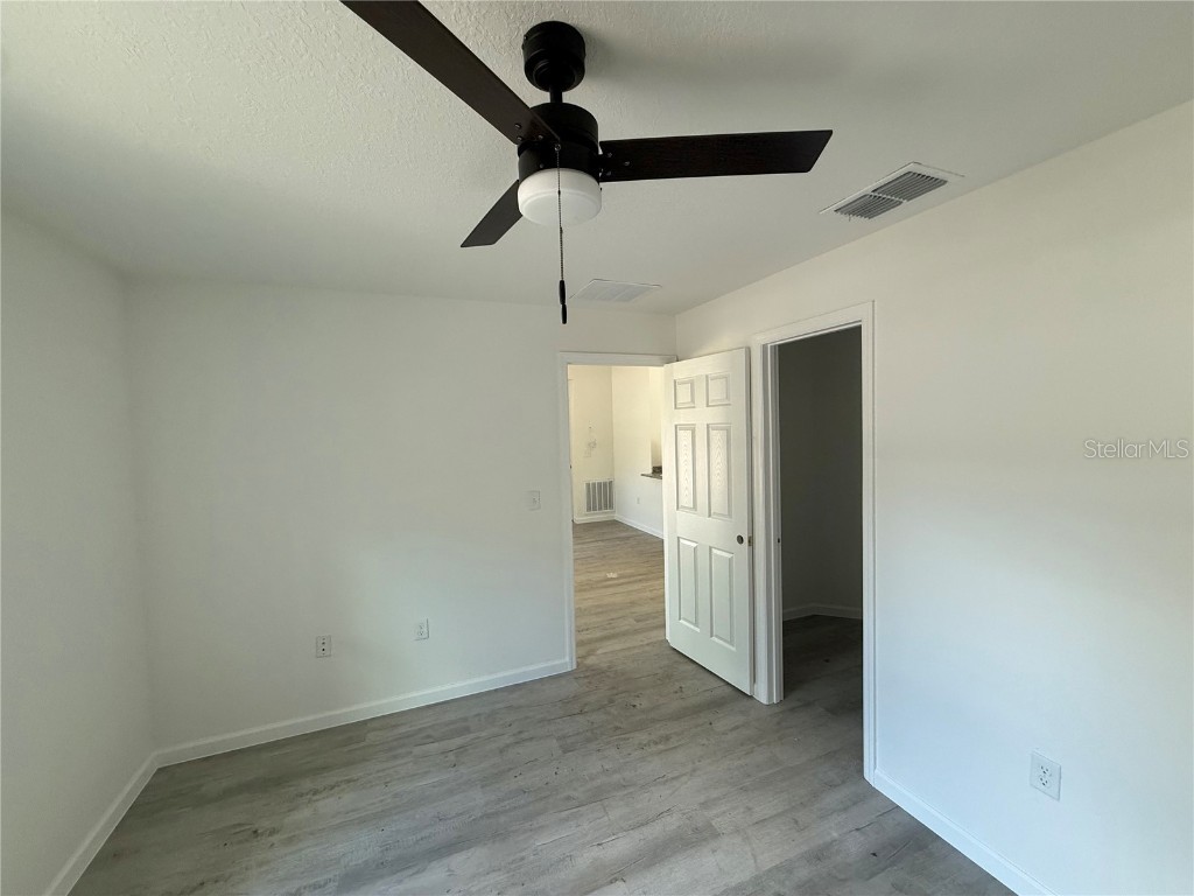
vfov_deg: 85.7
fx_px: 483
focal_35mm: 14
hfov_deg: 102.1
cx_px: 597
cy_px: 448
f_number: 2.2
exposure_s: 1/99
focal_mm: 2.22
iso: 250
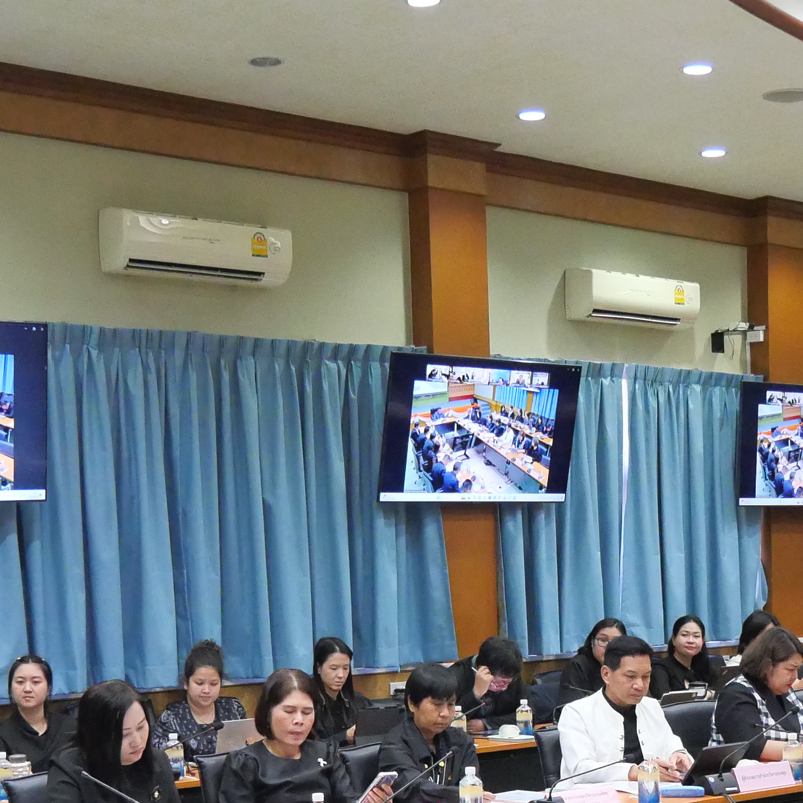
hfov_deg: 27.5
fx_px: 1627
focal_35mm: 62
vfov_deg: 26.6
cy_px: 746
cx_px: 549
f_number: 3.5
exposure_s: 1/125
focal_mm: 12
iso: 3200
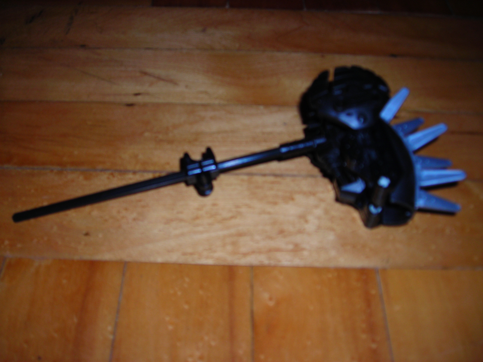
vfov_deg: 35.1
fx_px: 572
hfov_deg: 45.8
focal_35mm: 41
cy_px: 181
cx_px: 242
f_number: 3.3
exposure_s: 1/60.1
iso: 50
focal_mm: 6.8
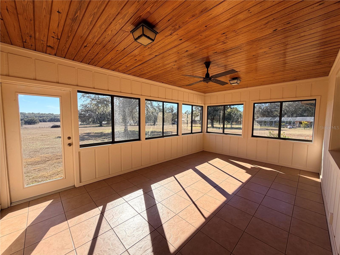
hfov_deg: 102.1
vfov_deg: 85.7
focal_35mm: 14
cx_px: 170
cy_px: 128
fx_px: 138
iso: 50
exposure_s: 1/502
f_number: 2.2
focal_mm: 2.22
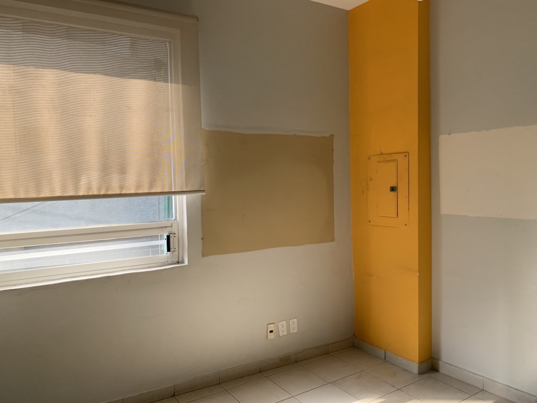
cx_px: 268
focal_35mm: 26
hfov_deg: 67.3
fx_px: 403
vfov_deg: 53.1
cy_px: 202
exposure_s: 1/121
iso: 80
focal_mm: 4.25
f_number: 1.8
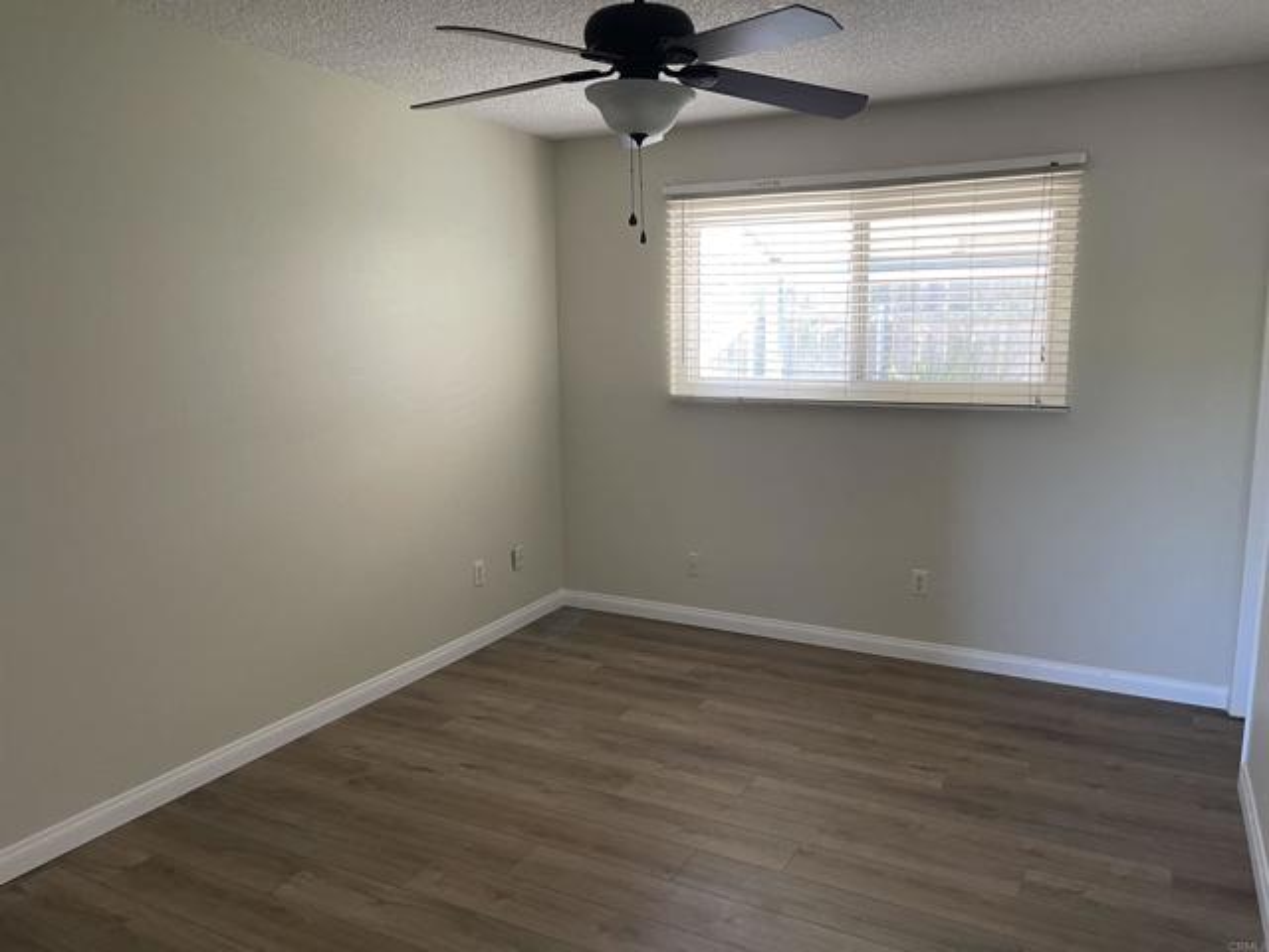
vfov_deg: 53.1
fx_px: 953
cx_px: 634
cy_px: 476
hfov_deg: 67.3
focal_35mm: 26
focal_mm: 5.1
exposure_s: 1/60
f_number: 1.6
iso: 200
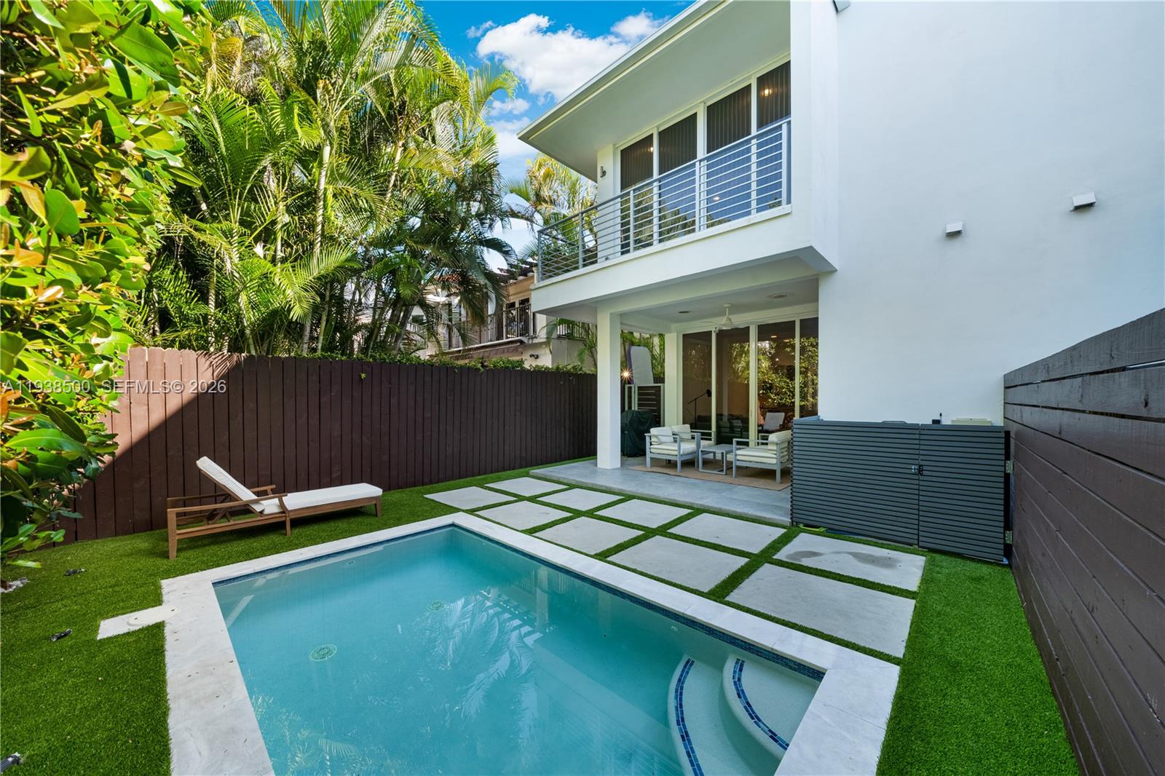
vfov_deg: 90.0
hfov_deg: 112.6
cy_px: 388
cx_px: 582
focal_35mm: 12
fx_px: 388
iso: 125
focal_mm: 12
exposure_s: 1/25
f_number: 11
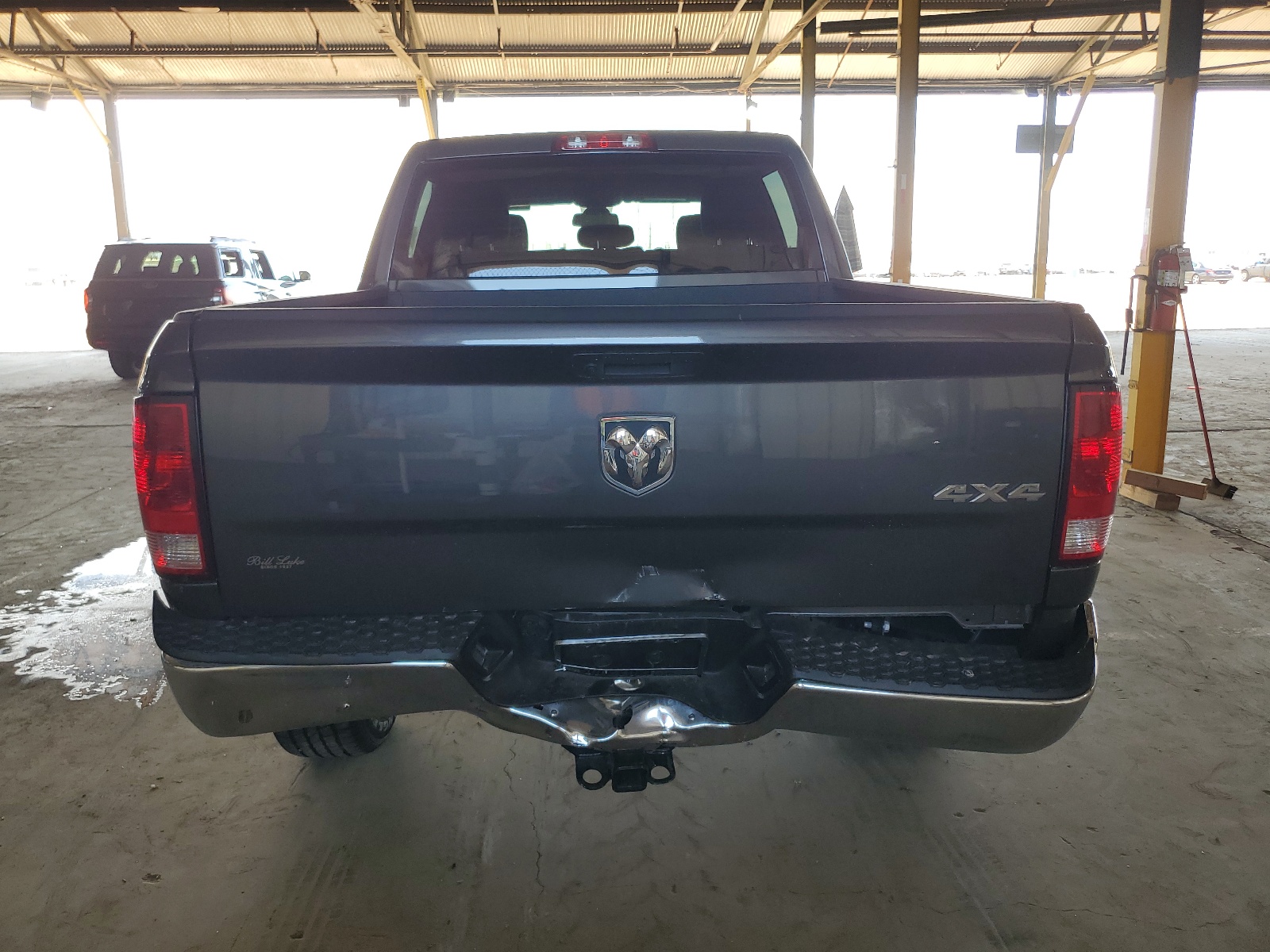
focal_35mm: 26
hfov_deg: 67.3
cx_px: 635
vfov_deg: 53.1
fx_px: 954
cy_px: 476
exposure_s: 1/141
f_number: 1.5
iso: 50
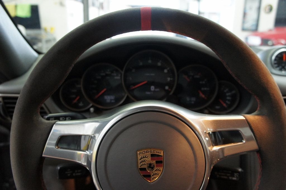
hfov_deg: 67.4
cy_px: 95
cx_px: 143
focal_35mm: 27
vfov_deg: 47.9
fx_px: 214
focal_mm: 18
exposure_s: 1/50
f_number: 3.5
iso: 1600
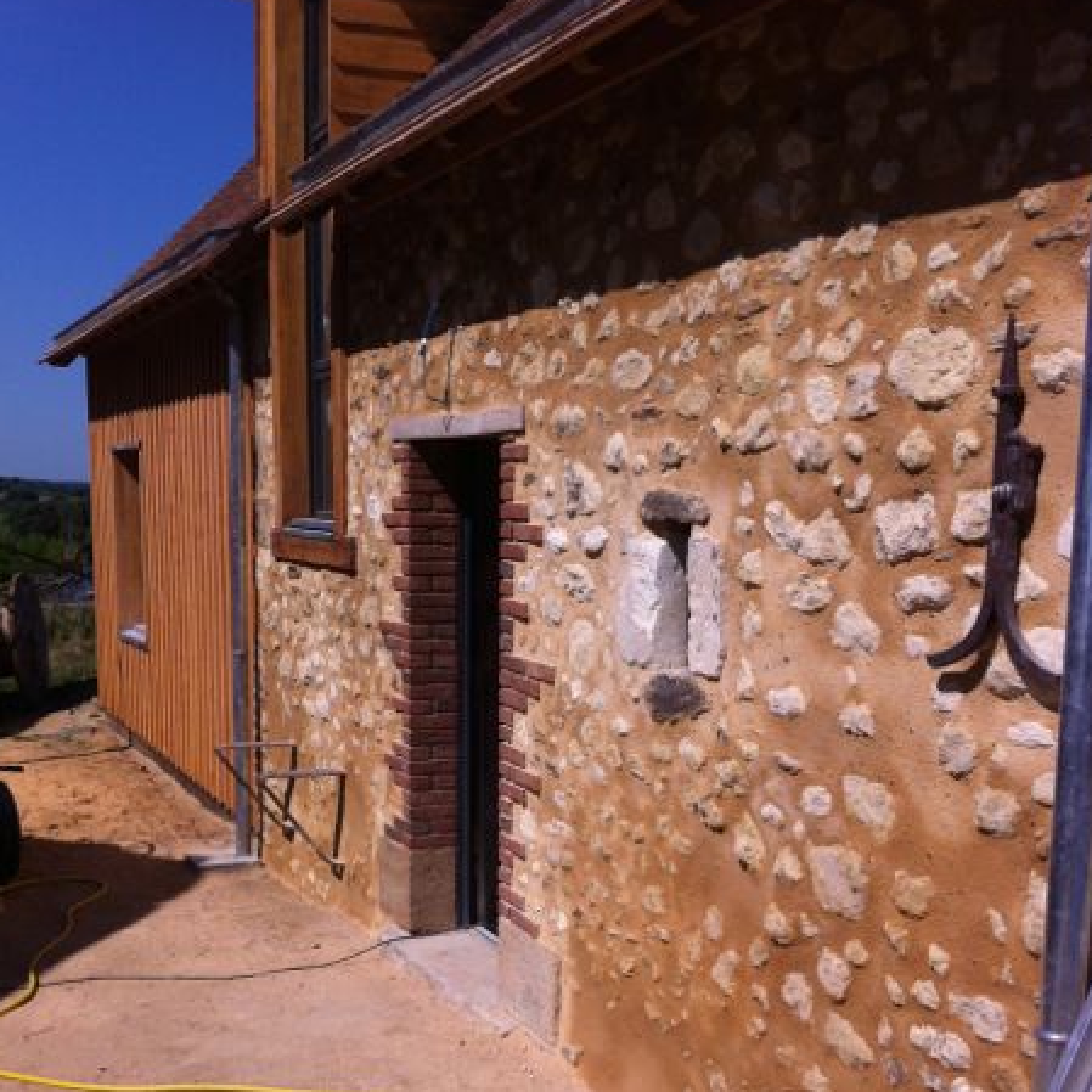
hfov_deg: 38.3
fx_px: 1570
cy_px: 747
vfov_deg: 37.8
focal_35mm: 44
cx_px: 523
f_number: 2.8
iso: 80
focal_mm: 3.85
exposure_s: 1/3016
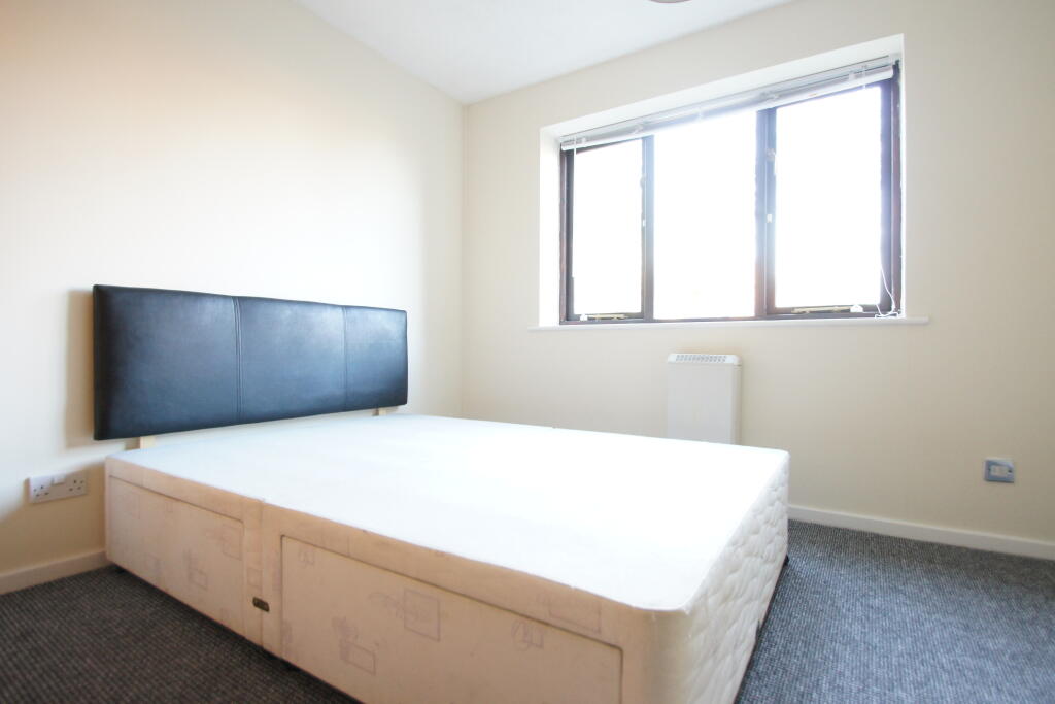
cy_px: 352
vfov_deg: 72.1
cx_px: 528
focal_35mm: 16
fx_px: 484
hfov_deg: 95.0
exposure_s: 1/30
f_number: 3.5
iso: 1600
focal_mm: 11
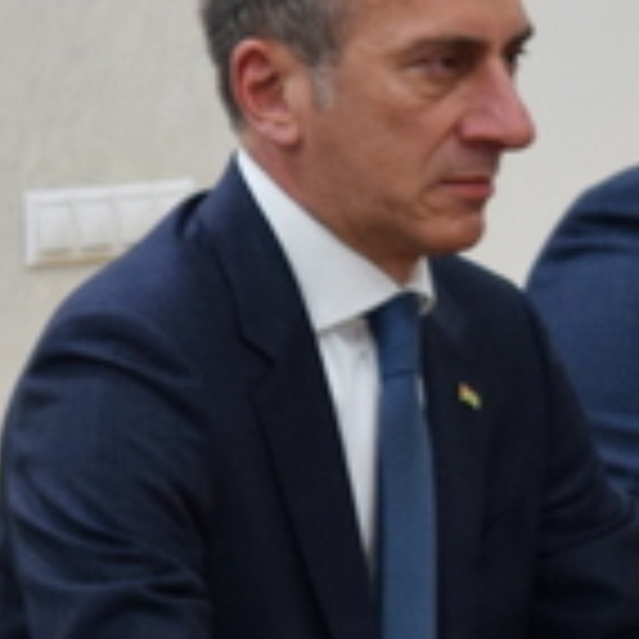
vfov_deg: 9.0
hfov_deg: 8.7
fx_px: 4039
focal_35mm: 193
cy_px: 421
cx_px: -486
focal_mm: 27
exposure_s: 1/60
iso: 560
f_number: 4
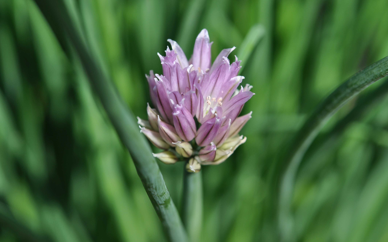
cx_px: 201
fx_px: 1015
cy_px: 114
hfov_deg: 21.6
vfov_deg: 13.6
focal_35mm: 96
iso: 200
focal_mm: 60
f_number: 8
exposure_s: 1/250
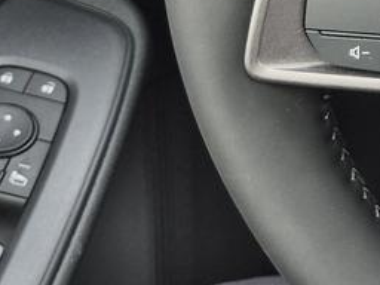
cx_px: 747
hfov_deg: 14.4
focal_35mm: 115
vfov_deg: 12.4
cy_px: -117
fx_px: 1262
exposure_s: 1/180
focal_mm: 5.4
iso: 50
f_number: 1.8
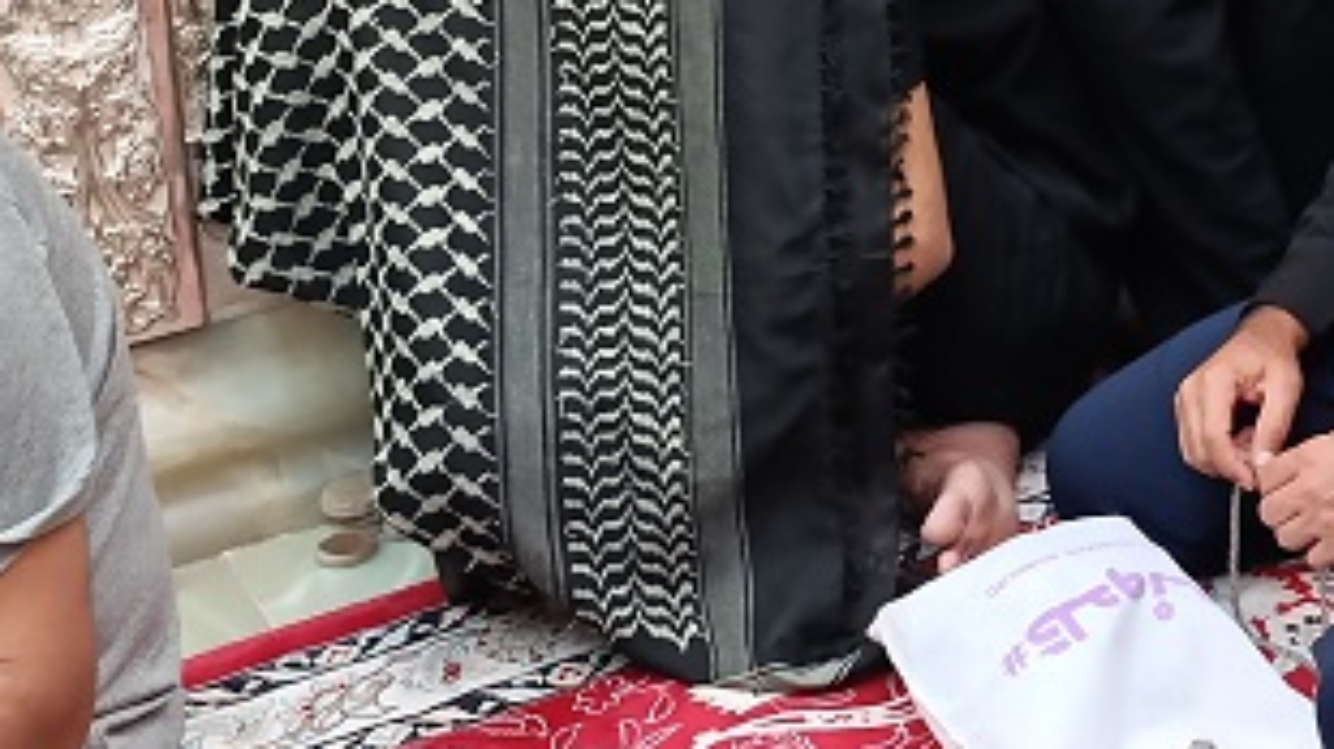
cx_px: 1351
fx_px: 2864
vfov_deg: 14.0
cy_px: -344
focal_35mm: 81
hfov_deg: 24.9
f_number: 1.6
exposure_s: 1/60
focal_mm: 6.14
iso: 800
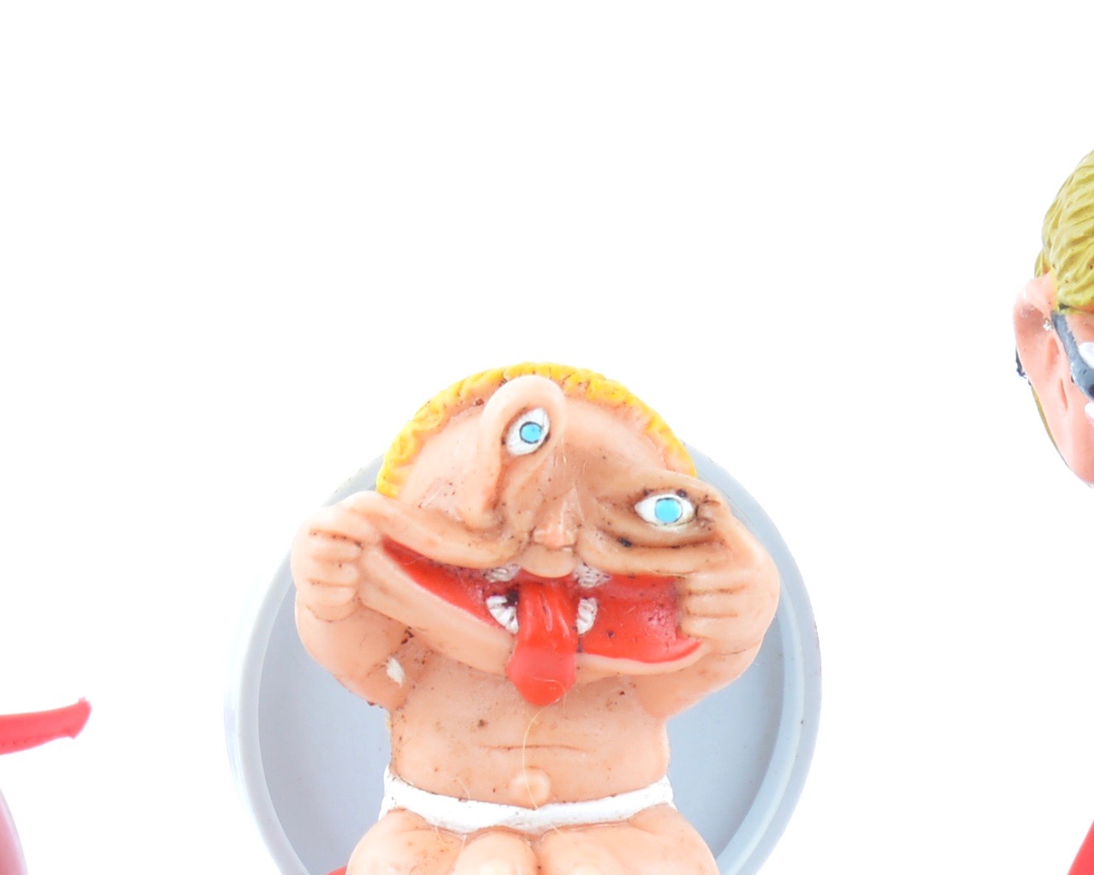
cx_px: 202
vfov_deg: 6.1
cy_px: 750
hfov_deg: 7.7
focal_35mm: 252
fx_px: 8160
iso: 100
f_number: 7.1
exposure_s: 1/30
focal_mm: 38
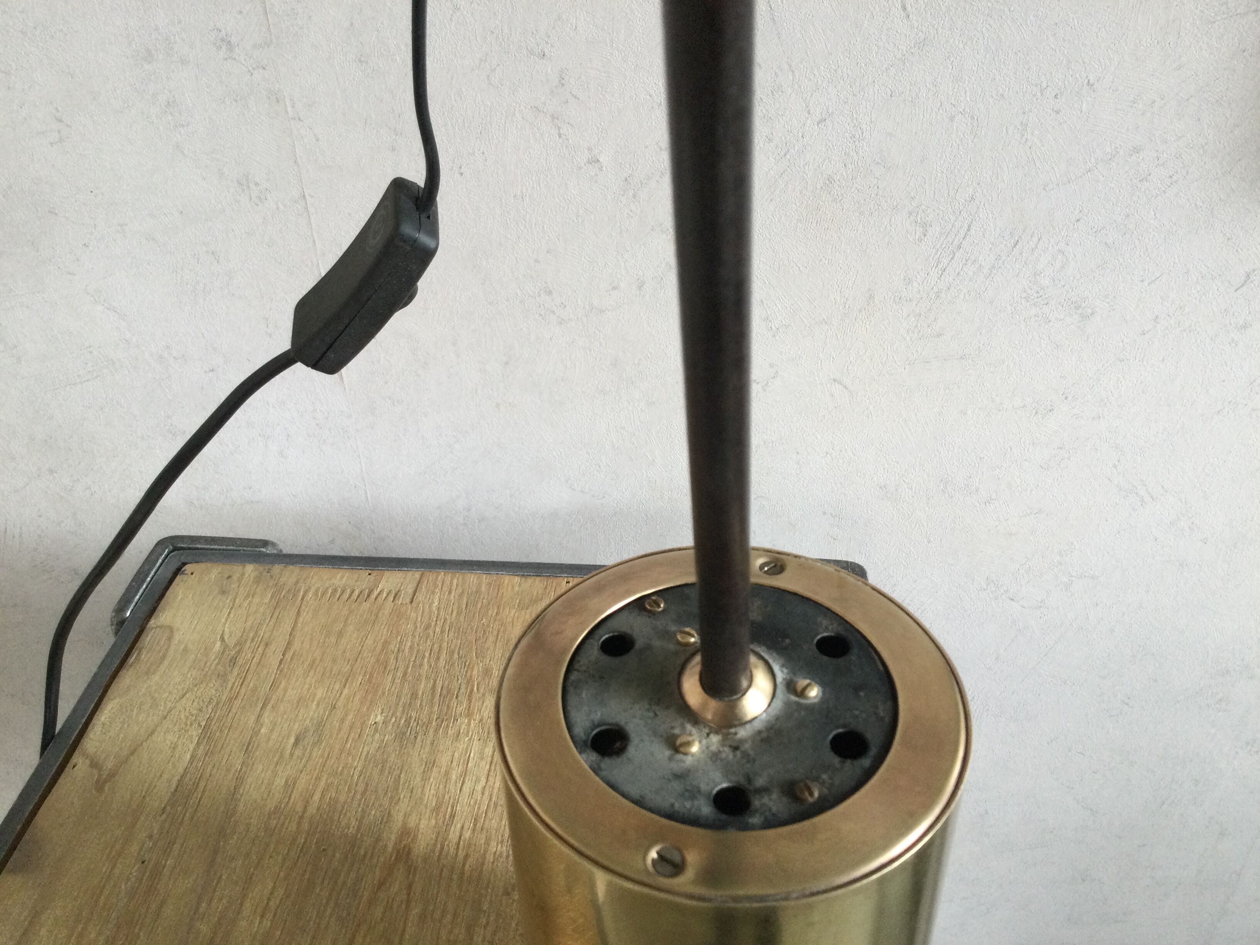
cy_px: 472
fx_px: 1128
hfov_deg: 58.4
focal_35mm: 31
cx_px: 630
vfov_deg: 45.4
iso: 40
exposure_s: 1/33
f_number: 2.4
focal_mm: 3.3
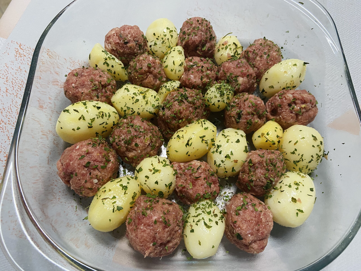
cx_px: 180
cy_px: 136
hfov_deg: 67.3
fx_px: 271
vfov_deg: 53.1
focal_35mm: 26
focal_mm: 4.25
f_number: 1.8
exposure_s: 1/50
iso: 400
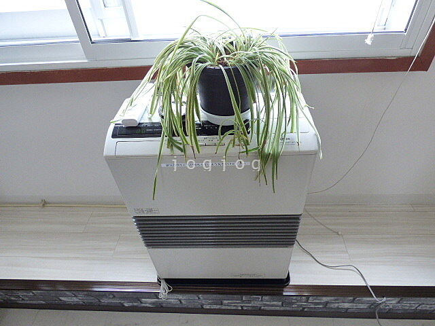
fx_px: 251
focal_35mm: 20
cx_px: 218
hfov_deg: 81.7
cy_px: 163
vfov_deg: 66.0
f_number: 2.8
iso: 400
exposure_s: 1/50
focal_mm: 3.58
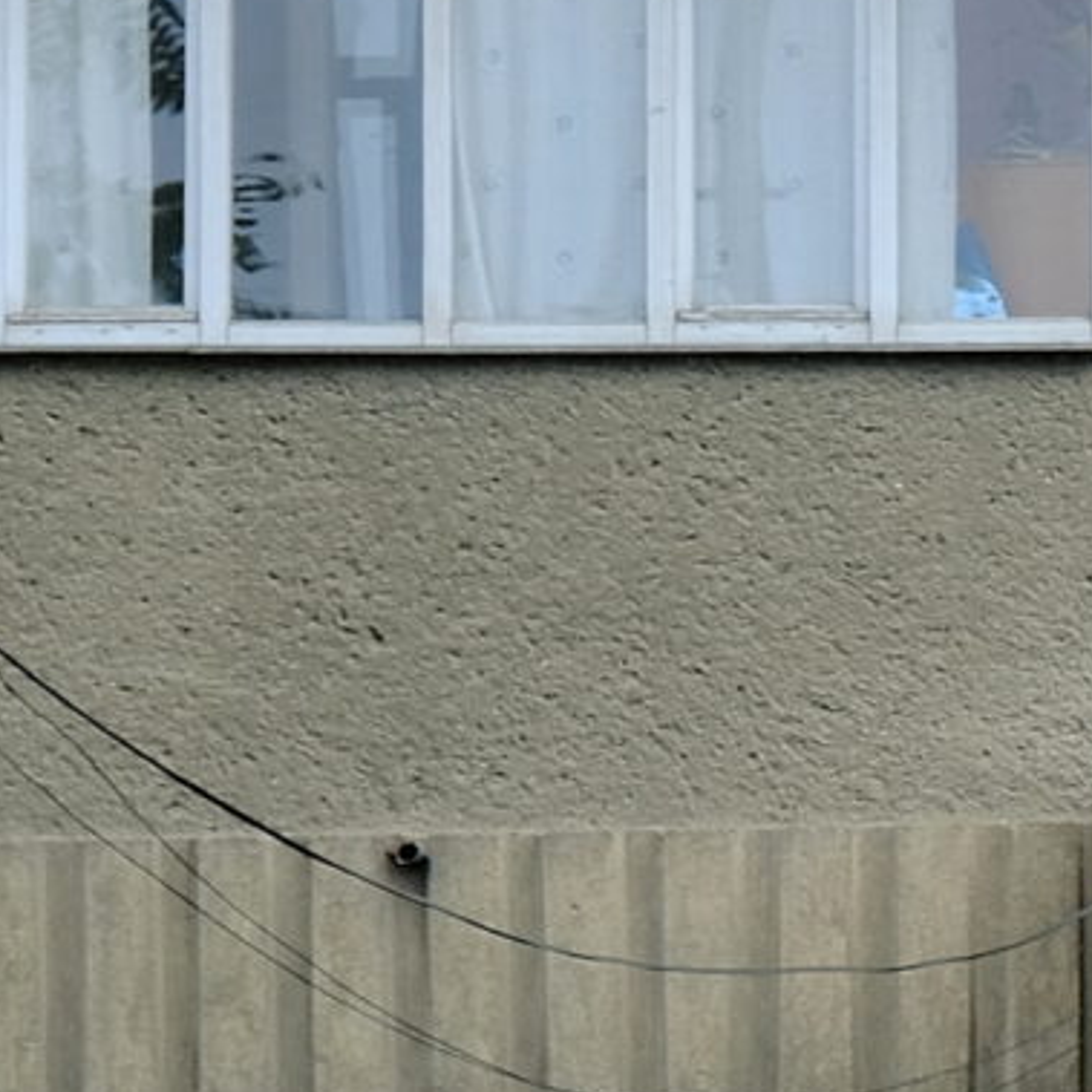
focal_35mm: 367
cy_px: 1425
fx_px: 13098
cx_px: 2927
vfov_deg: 4.8
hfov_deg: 4.6
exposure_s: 1/300
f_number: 5.6
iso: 320
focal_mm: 42.9
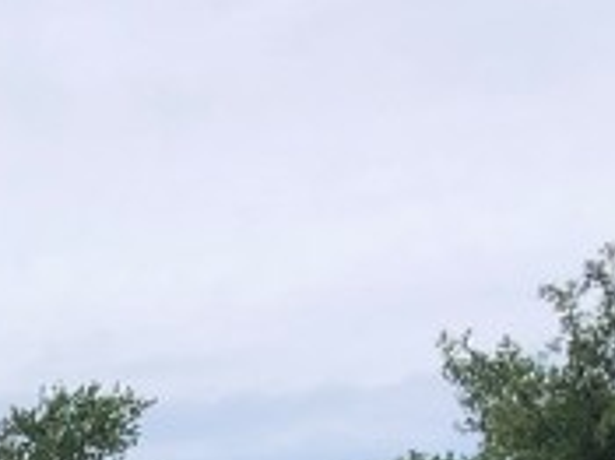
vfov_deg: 8.1
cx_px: -499
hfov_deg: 11.2
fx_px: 2912
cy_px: 1218
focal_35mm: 164
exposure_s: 1/2404
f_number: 1.8
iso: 20
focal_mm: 3.99
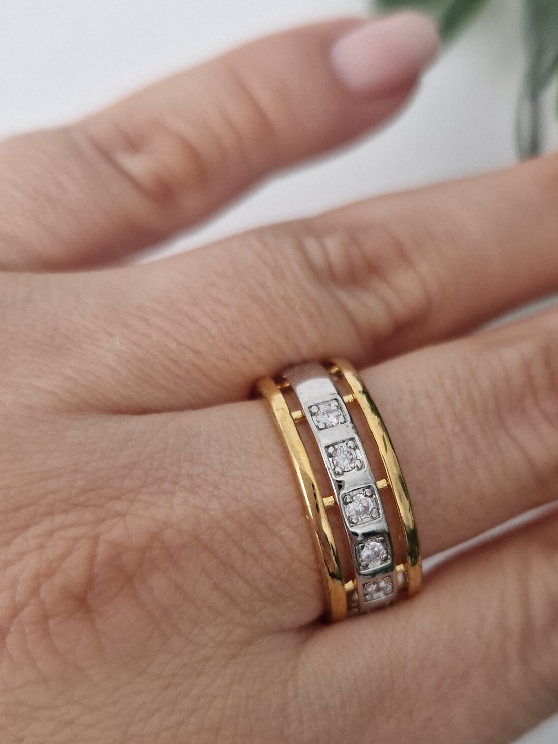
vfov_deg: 46.4
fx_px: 860
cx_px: 345
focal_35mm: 40
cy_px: 458
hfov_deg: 35.8
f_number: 1.8
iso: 50
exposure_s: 1/100
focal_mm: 5.4
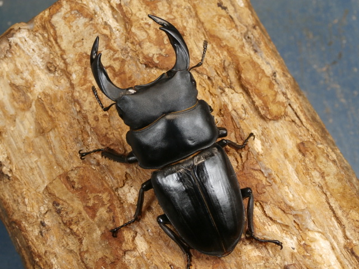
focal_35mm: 67
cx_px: 180
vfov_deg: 21.9
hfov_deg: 29.0
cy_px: 134
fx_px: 695
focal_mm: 11.86
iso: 160
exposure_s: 1/80
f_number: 4.3
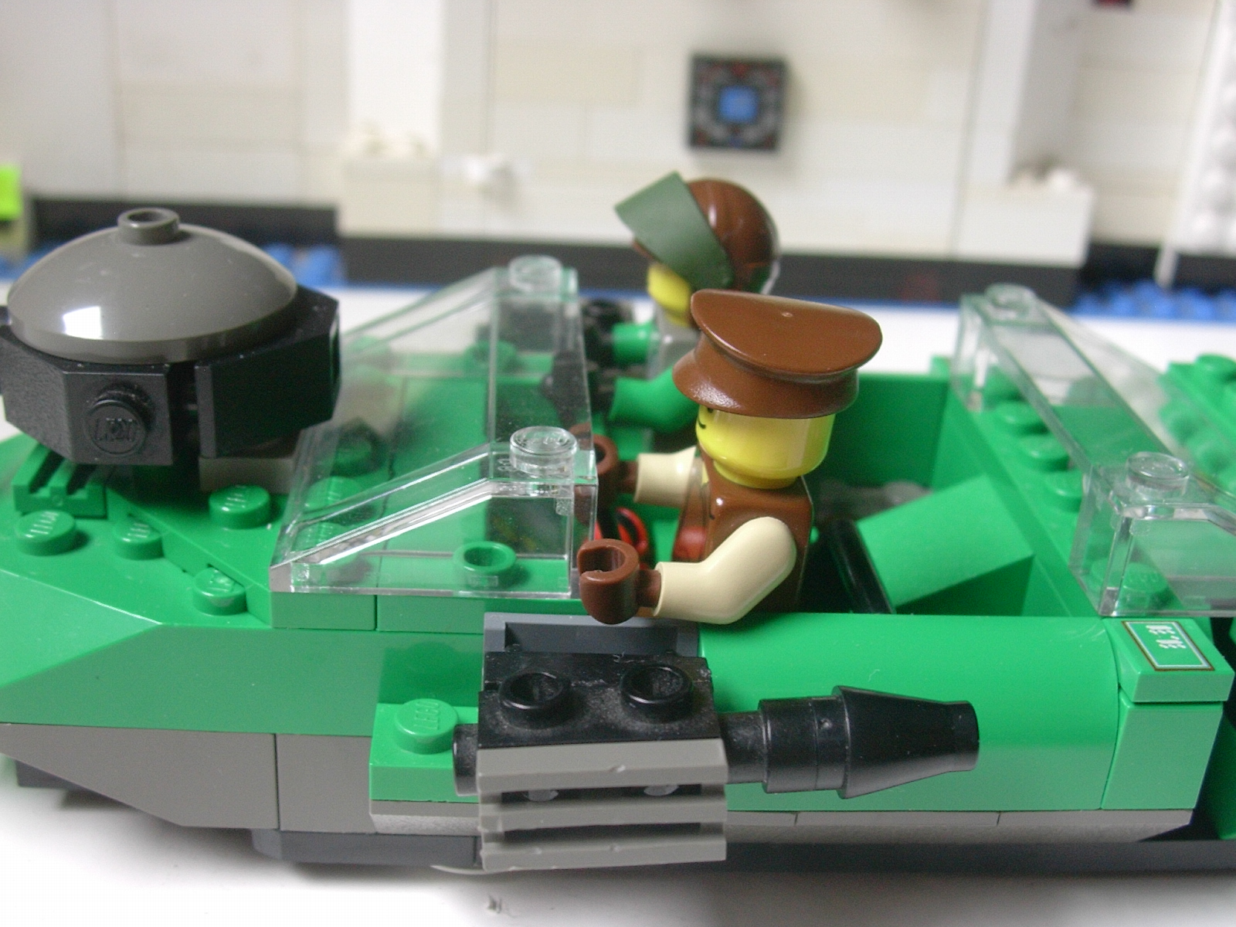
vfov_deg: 32.2
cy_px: 464
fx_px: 1607
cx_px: 618
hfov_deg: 42.1
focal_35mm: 45
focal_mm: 6.7
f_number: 2.9
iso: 70
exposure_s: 1/50.7
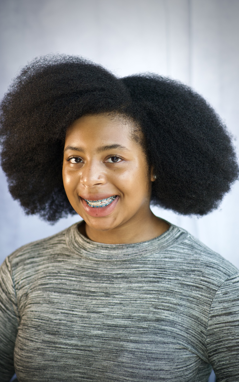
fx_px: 1360
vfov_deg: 16.0
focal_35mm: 131
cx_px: 118
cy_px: 190
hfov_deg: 10.0
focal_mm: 85
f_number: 2.2
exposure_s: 1/250
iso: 400
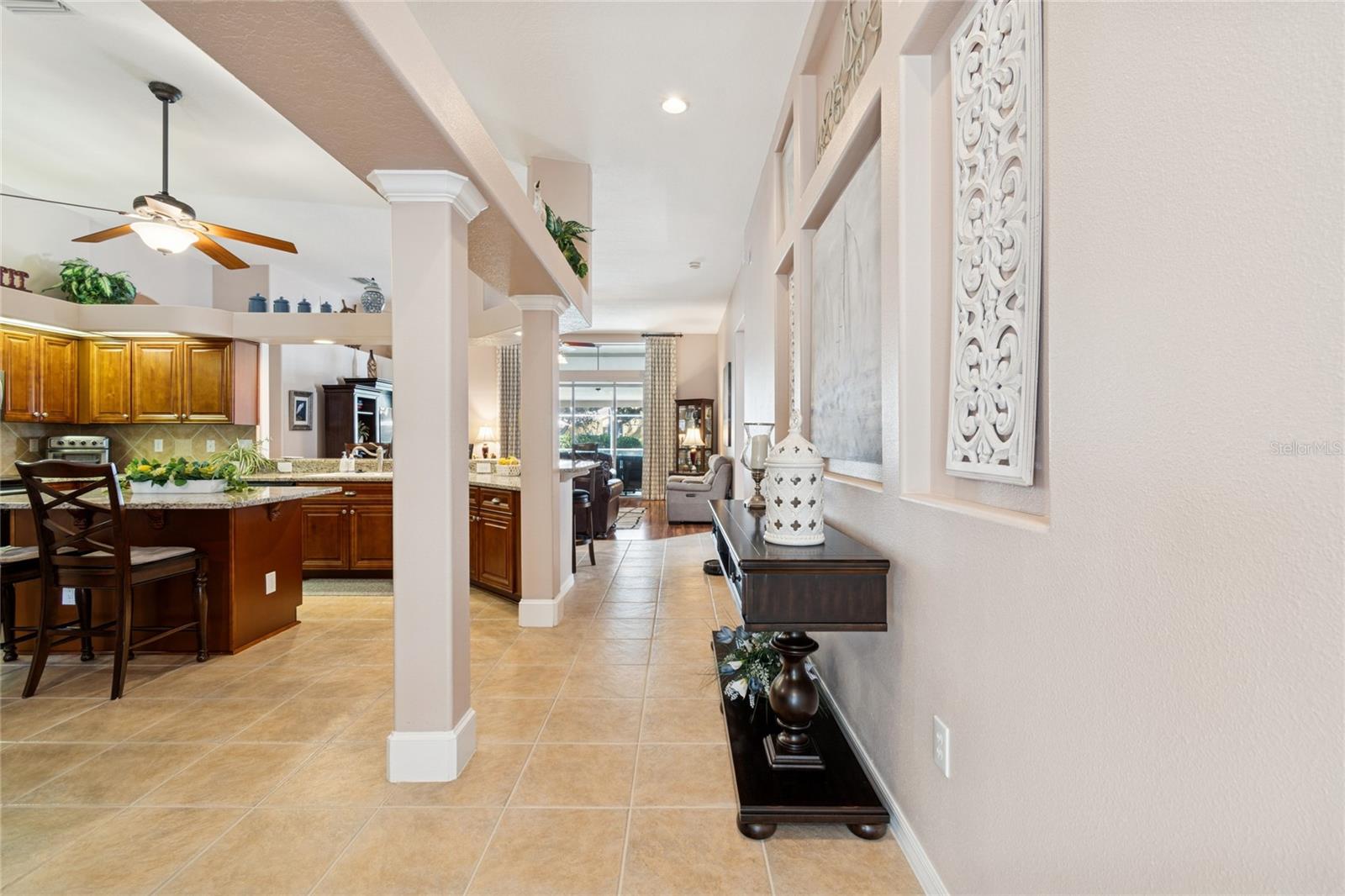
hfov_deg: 100.4
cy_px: 448
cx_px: 672
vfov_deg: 77.3
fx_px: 560
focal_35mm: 15
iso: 100
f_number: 7.1
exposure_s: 1.3
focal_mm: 10
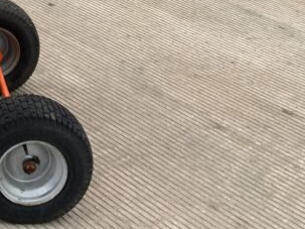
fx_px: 863
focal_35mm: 98
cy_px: -92
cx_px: -82
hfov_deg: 18.7
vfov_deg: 14.3
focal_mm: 3
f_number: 1.8
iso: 16
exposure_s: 1/125
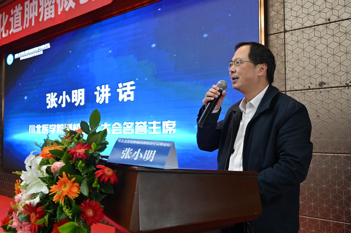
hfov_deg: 55.1
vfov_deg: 38.3
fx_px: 336
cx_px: 176
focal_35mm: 34
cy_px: 116
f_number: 4.8
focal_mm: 34.5
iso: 3200
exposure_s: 1/100
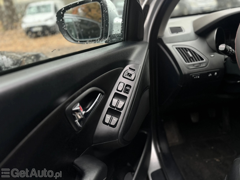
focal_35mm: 24
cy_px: 90
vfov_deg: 56.8
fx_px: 166
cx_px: 120
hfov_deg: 71.6
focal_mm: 6.86
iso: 100
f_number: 1.78
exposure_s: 1/121
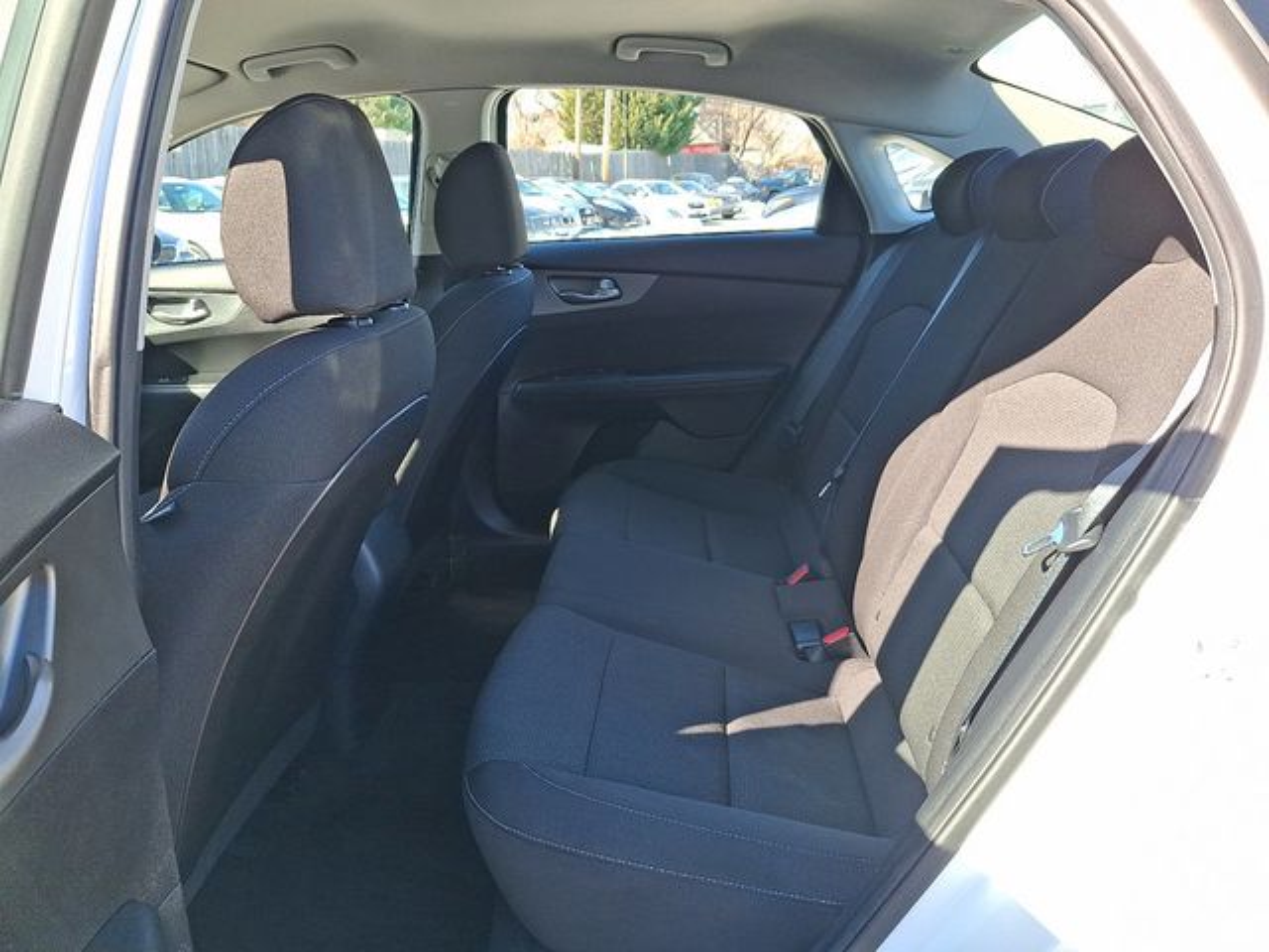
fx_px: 916
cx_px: 634
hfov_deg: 69.4
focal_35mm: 25
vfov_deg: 54.9
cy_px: 476
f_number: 1.8
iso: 30
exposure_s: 1/238
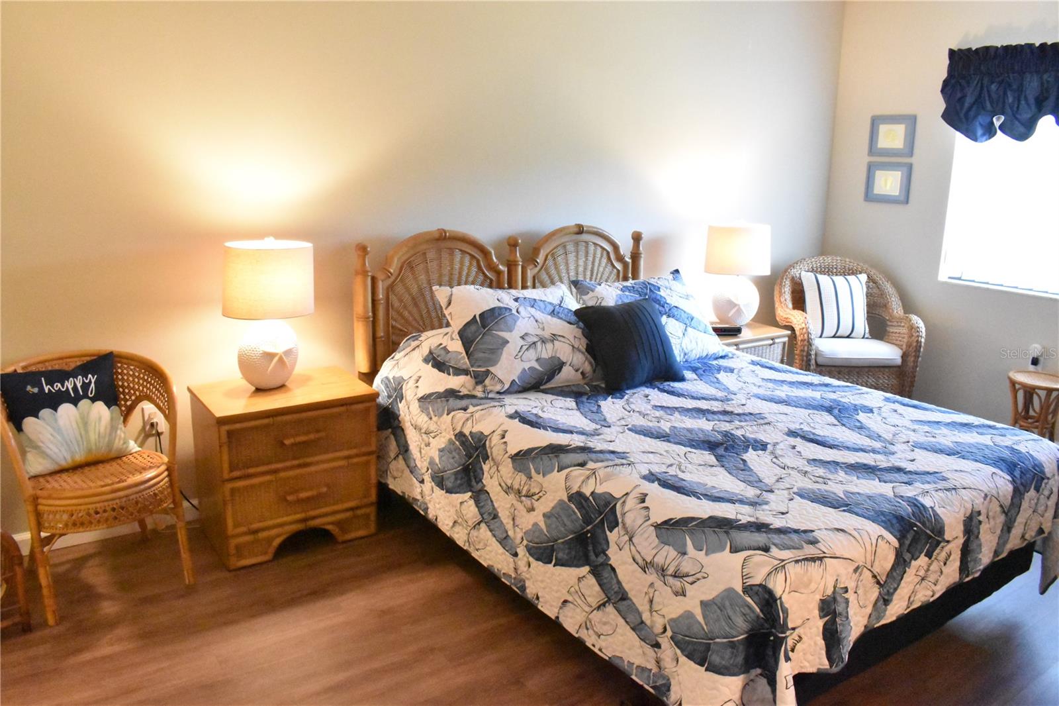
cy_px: 353
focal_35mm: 27
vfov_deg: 47.9
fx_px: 794
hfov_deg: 67.4
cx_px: 530
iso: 14400
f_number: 13
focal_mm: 18
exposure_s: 1/30
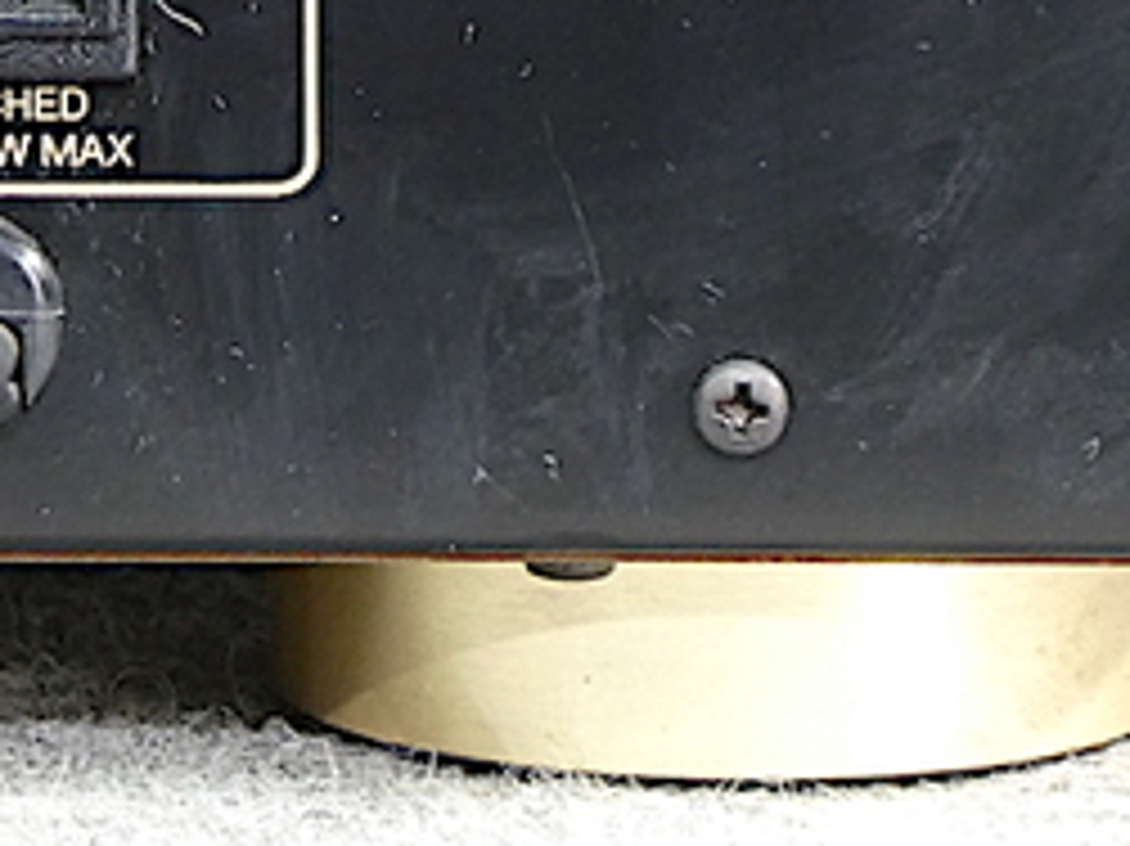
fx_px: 15498
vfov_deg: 3.1
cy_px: -531
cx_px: -554
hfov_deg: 4.2
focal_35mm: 475
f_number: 5.2
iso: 200
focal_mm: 22.3
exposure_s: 1/2.5
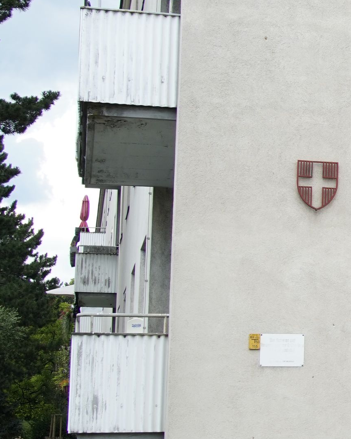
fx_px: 1455
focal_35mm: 112
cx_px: 640
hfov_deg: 12.5
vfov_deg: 17.2
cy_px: 223
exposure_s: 1/250
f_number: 7.1
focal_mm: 32
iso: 320
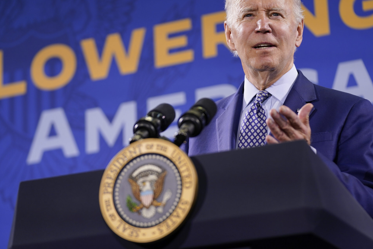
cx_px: 191
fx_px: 1565
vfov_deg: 9.1
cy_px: 114
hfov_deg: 13.6
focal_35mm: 151
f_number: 2.8
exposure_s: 1/250
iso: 500
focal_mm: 120
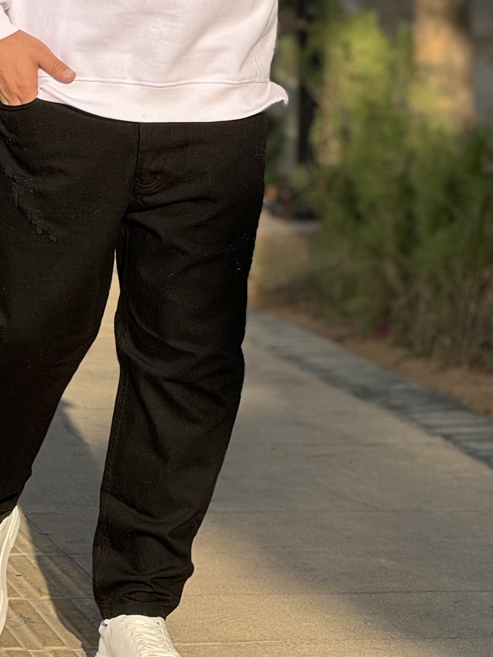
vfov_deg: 7.8
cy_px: 66
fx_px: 4804
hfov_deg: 5.9
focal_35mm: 253
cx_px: 130
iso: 50
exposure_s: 1/601
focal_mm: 15.66
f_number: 2.8
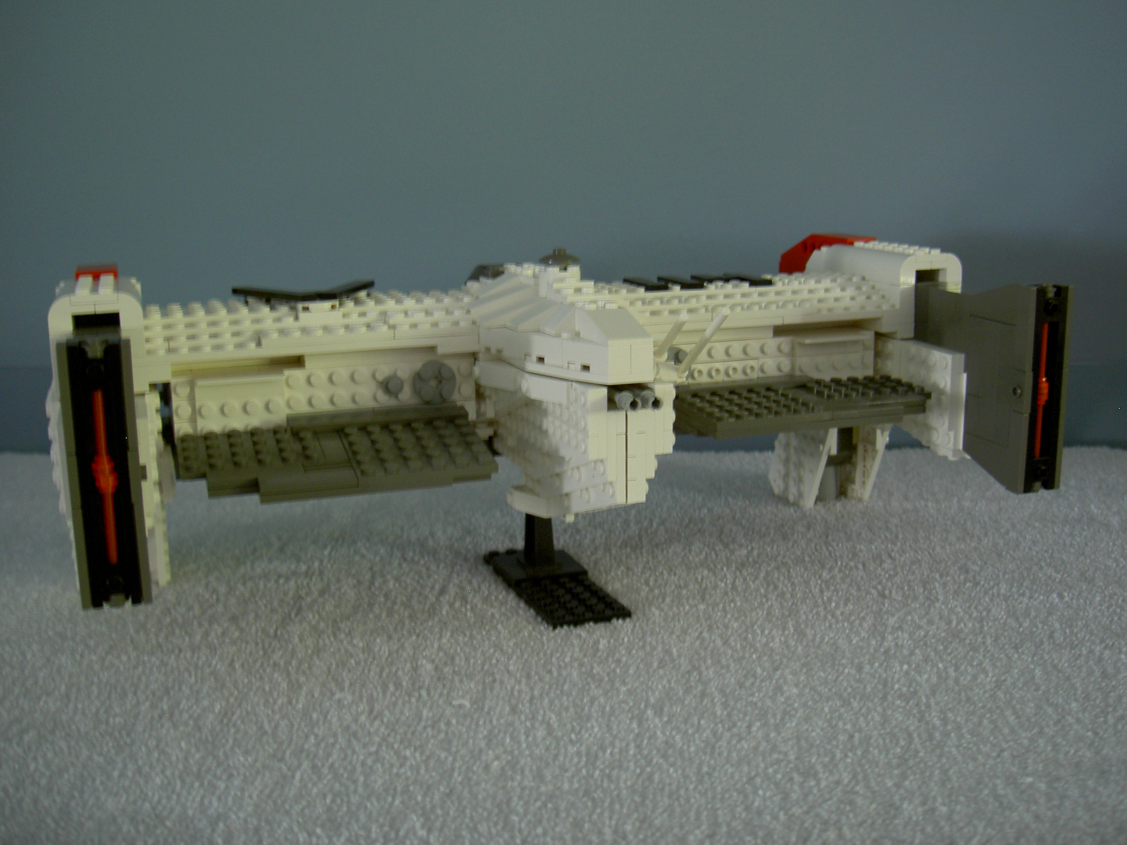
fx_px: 1270
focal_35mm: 39
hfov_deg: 47.9
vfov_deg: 36.8
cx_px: 564
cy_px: 422
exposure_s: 1/8
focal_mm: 8
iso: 100
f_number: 2.8
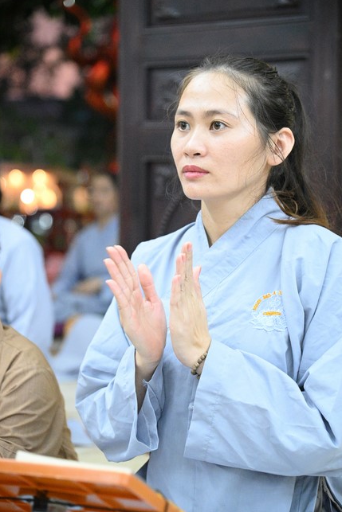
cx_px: 171
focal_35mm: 99
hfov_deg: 13.8
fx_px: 1410
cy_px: 256
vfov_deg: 20.6
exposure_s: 1/200
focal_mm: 98
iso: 20000
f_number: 4.5
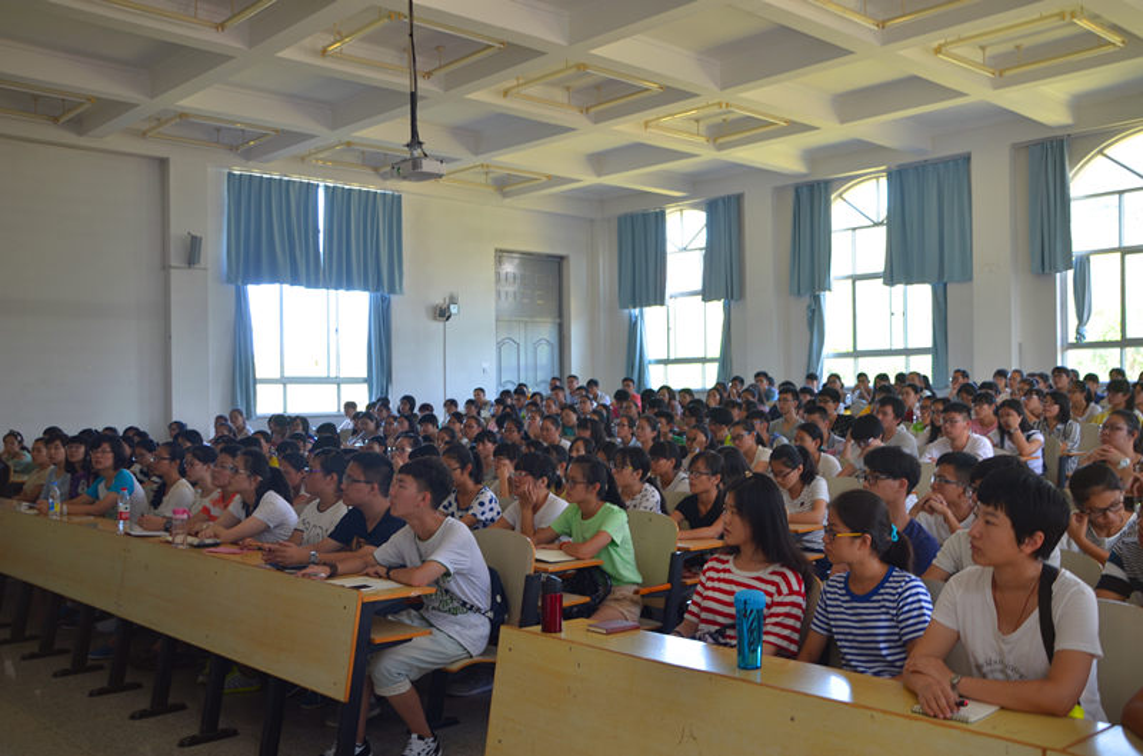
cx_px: 572
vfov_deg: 39.8
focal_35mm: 33
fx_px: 1045
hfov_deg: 57.3
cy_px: 378
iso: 100
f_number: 3.8
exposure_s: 1/20
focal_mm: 22
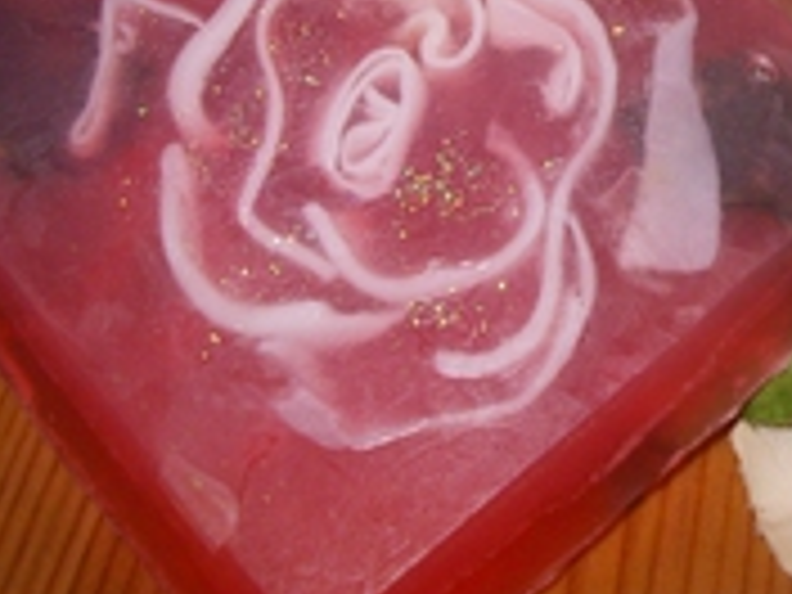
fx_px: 1991
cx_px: 729
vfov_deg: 16.6
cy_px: -9
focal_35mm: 87
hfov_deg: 21.9
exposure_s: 1/40
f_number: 2.9
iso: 125
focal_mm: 5.7
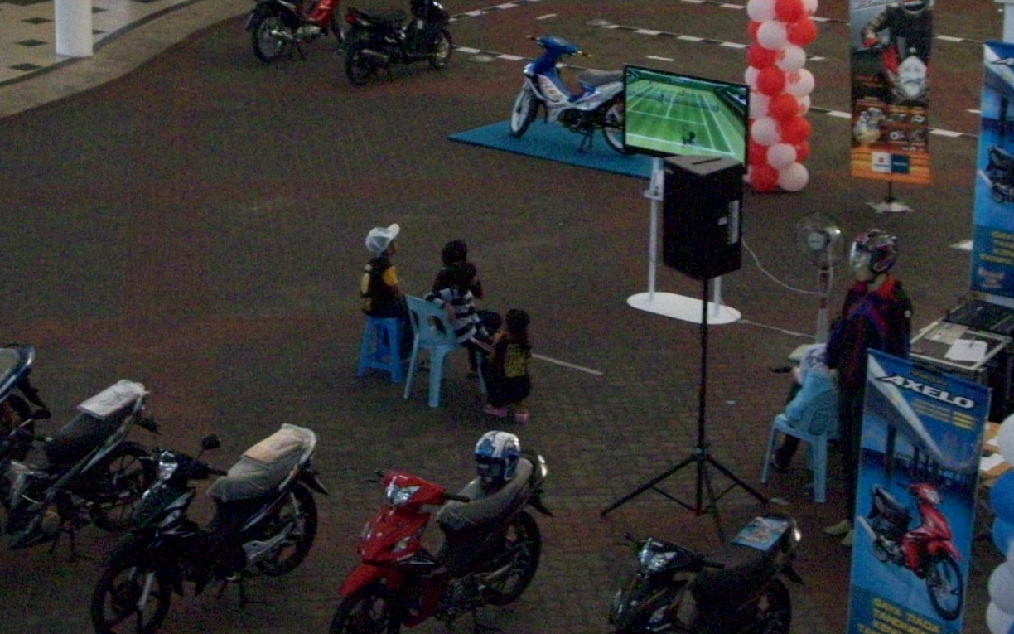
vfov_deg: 13.9
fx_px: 2598
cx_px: 422
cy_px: 169
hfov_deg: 22.1
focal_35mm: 94
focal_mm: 8.8
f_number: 3.6
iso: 320
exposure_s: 1/70.6
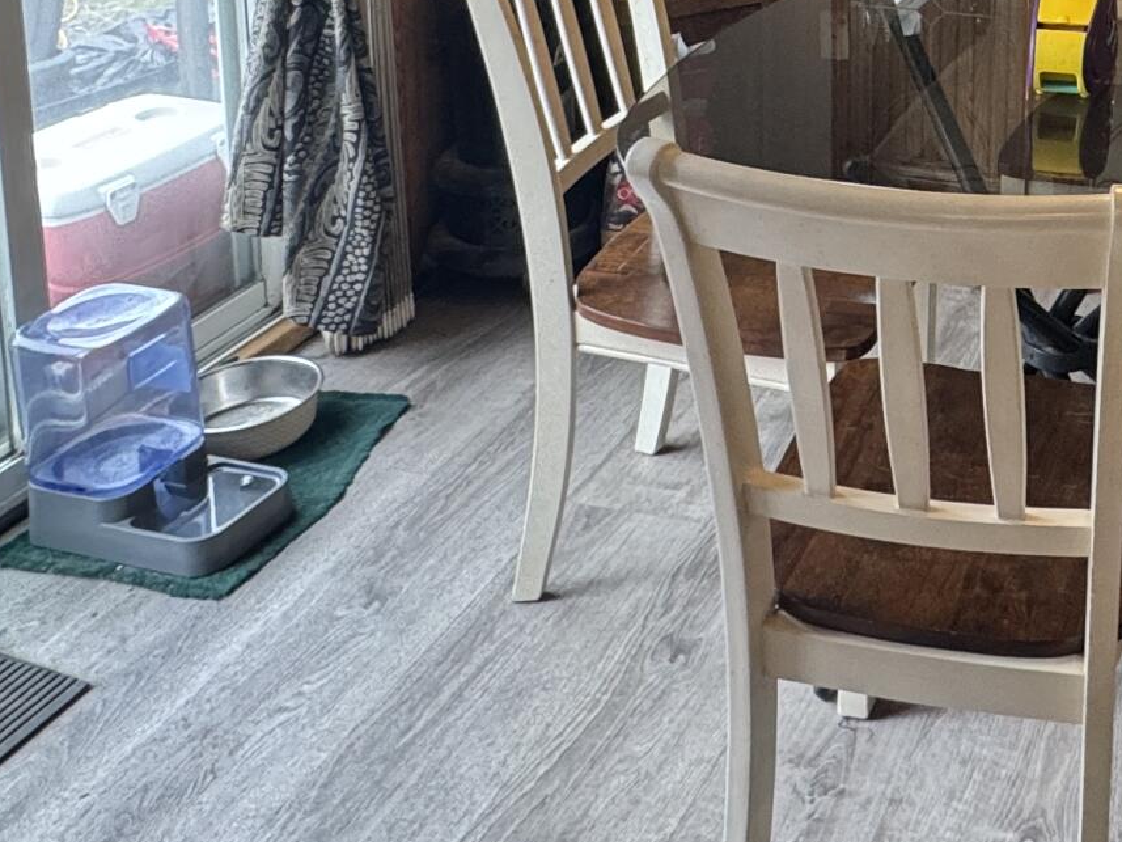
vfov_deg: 26.3
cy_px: -179
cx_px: 1177
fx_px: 1588
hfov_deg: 34.6
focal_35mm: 49
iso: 160
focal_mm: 2.22
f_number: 2.2
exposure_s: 1/60
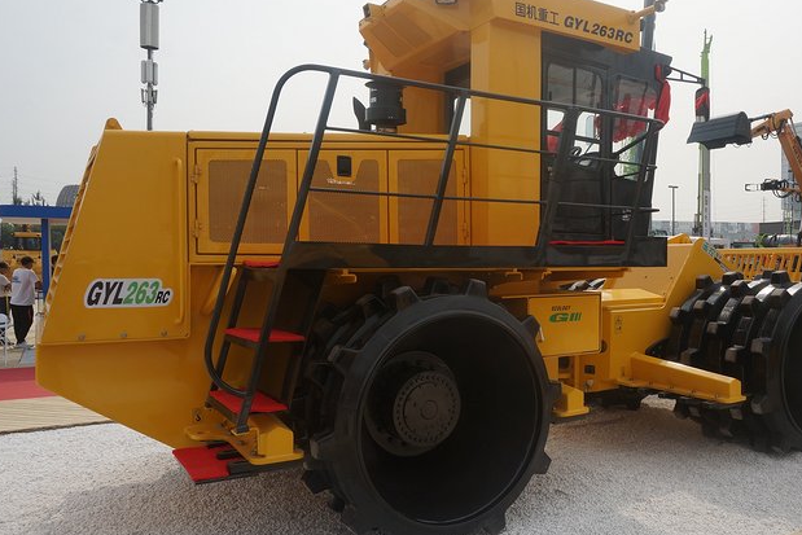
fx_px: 691
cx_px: 500
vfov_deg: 42.3
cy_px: 288
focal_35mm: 31
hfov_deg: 59.5
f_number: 9
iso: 100
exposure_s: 1/250
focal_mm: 16
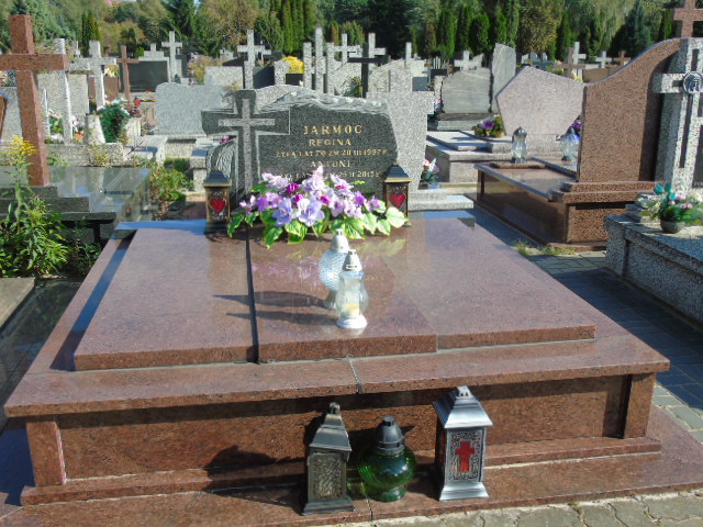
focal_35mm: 34
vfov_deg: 41.8
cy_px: 264
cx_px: 352
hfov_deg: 54.0
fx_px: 690
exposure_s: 1/400
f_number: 3.8
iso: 80
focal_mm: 6.1
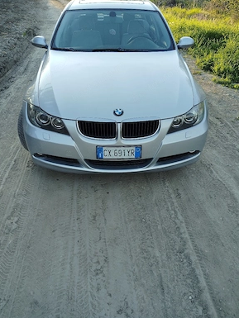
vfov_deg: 61.6
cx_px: 118
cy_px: 156
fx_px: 267
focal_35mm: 29
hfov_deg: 48.3
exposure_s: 1/100
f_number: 1.8
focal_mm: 4.22
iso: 113
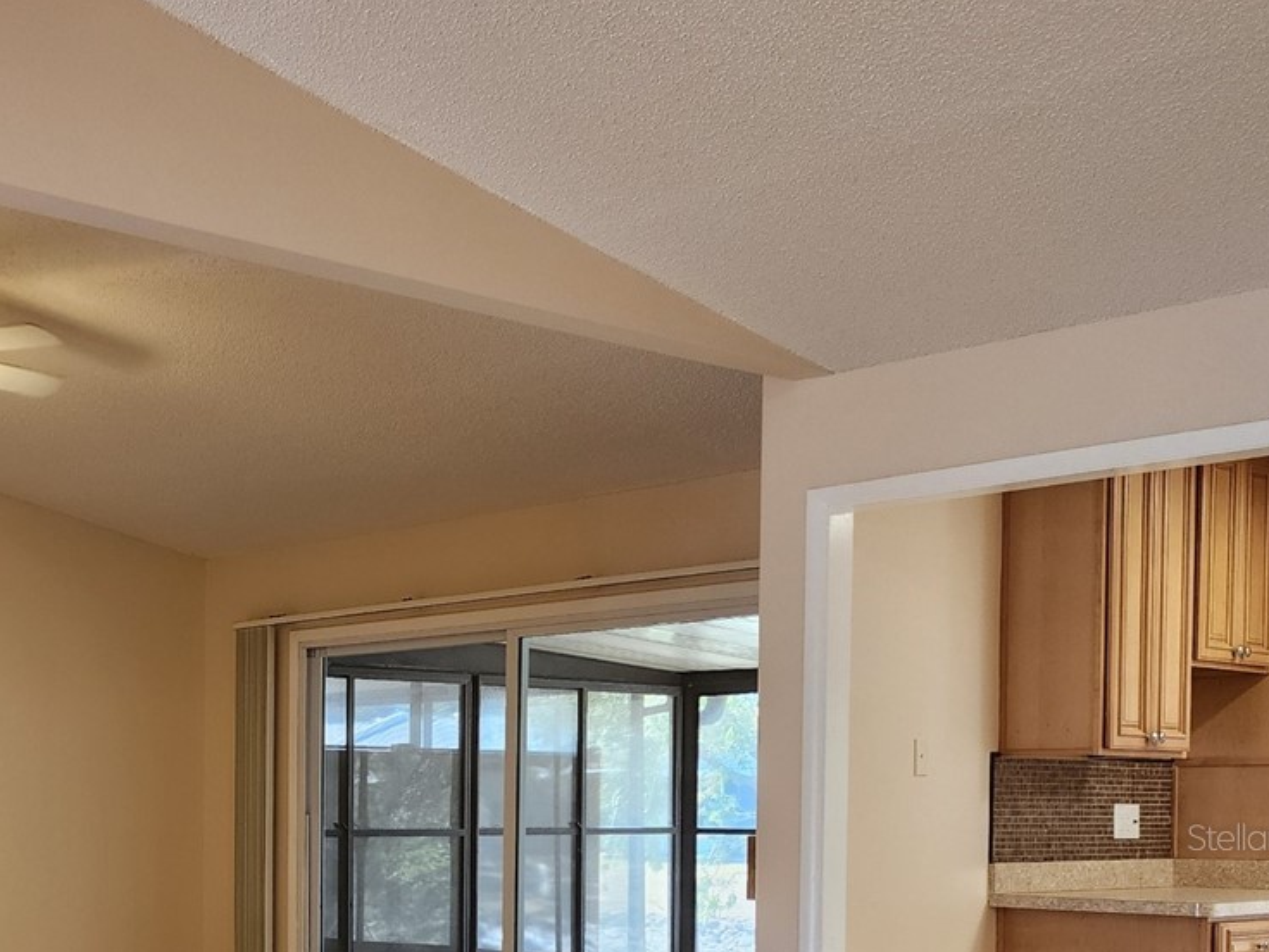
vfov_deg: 28.1
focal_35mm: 50
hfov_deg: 34.4
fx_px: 1833
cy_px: 836
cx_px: -29
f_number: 1.8
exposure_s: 1/120
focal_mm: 6.4
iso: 160
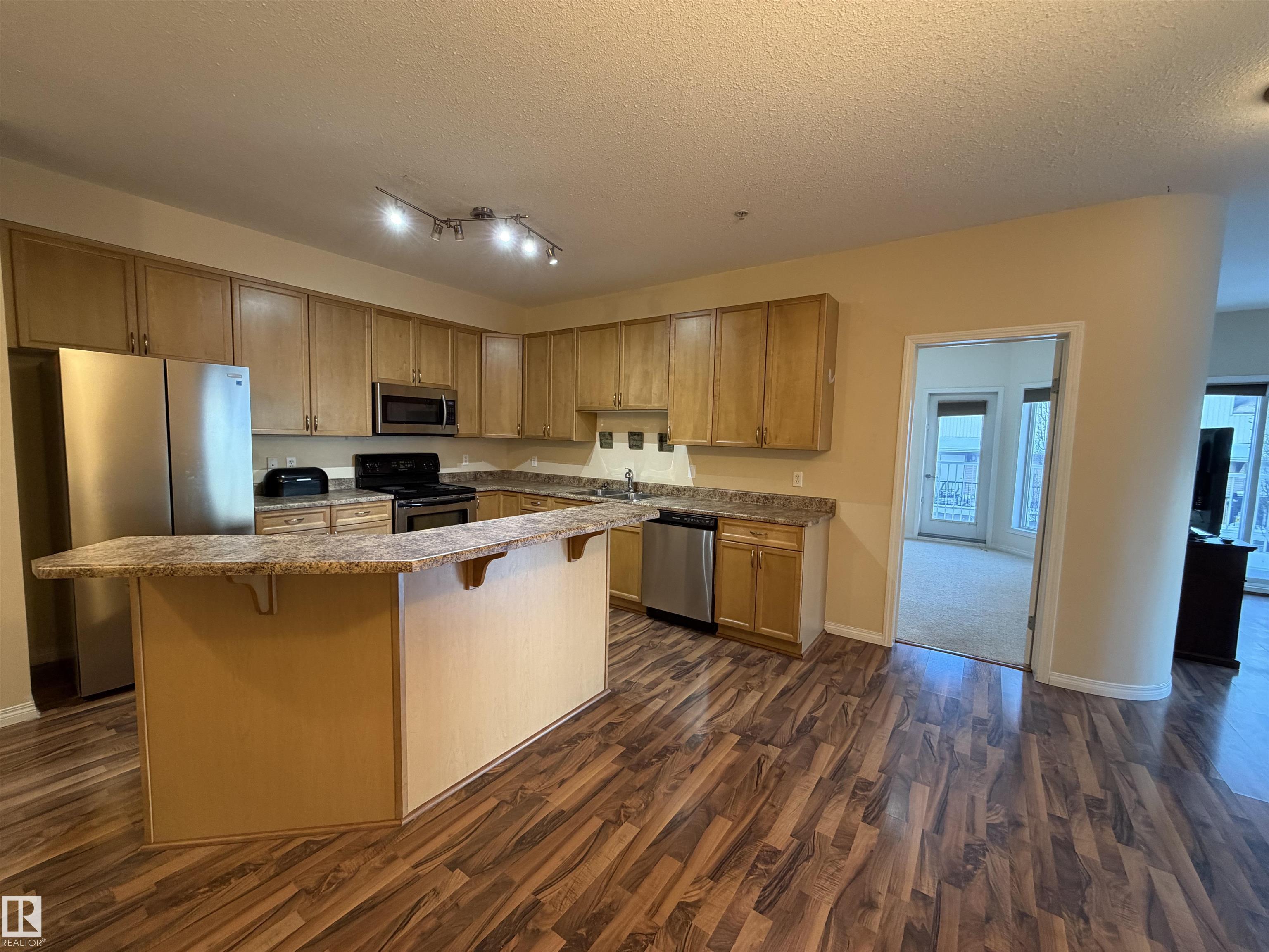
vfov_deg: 85.7
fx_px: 513
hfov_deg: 102.1
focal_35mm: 14
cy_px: 476
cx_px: 634
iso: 320
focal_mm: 2.22
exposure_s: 1/60
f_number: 2.2
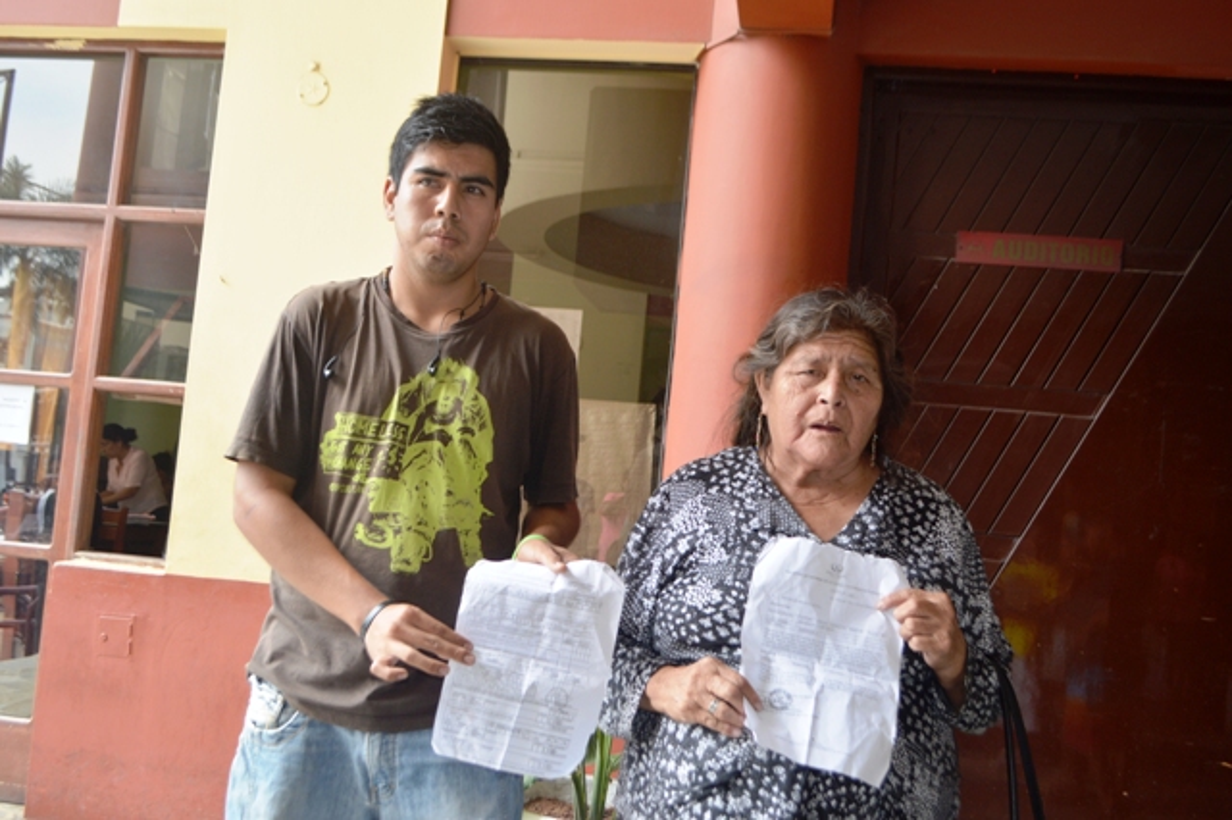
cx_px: 616
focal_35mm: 33
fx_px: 1129
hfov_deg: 57.2
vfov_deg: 39.9
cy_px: 410
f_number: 4
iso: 125
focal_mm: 22
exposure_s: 1/125
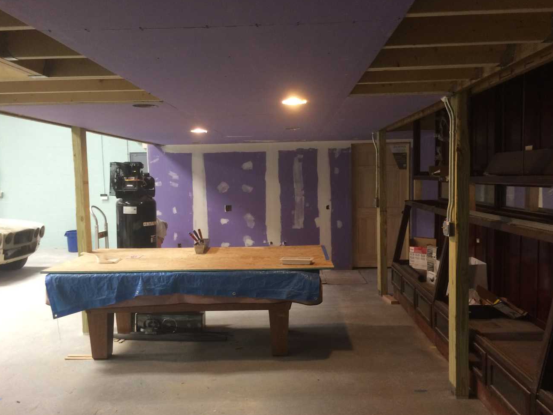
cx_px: 281
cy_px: 210
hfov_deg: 60.0
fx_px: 479
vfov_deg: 46.8
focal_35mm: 30
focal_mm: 4.15
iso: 100
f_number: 2.2
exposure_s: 1/30
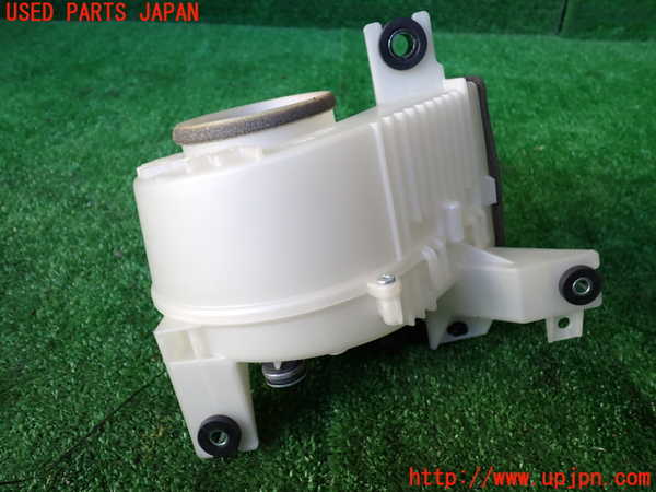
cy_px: 246
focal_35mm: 30
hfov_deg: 60.0
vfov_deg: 46.8
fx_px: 569
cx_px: 328
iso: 160
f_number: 2.3
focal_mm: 5.4
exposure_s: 1/125
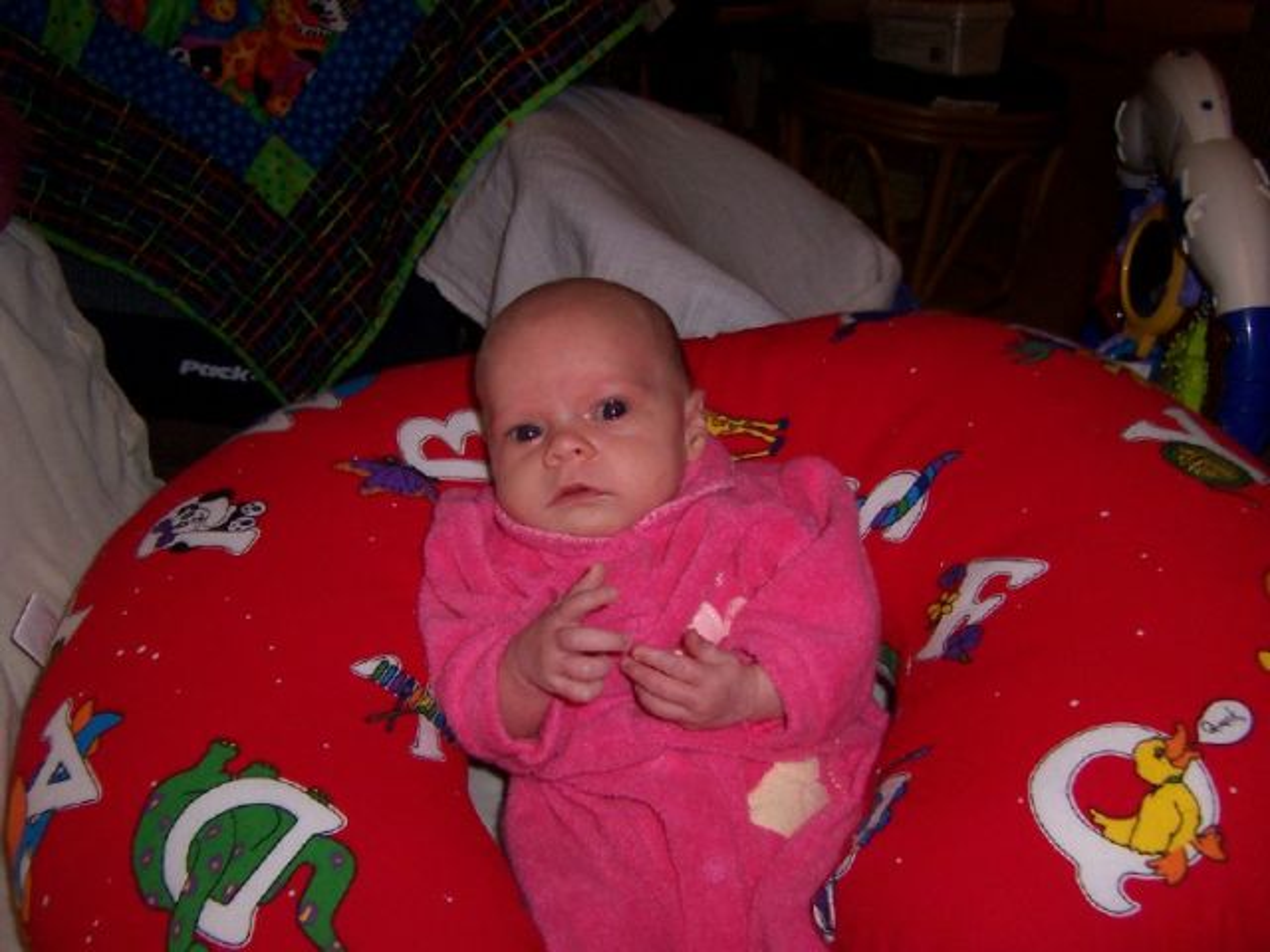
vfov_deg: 39.7
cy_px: 476
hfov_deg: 51.4
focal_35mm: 36
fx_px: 1321
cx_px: 635
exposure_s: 1/60
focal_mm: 5.6
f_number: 2.8
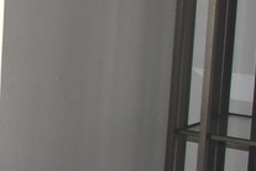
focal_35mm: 164
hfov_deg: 8.3
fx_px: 1166
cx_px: -716
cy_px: -42
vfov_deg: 8.3
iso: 900
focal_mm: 14
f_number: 5
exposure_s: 1/60
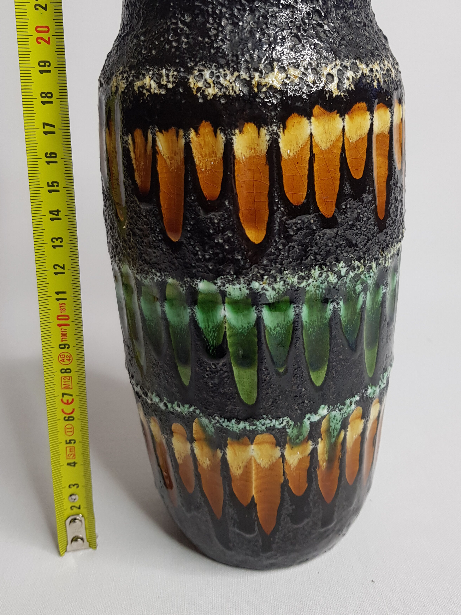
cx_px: 257
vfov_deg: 55.0
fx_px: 586
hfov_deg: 42.9
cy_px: 251
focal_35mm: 33
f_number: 1.7
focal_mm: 4.2
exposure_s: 1/100
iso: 64
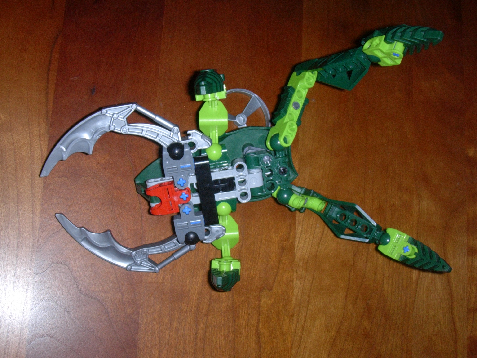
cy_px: 179
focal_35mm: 48
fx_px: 661
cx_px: 238
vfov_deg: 30.3
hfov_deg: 39.7
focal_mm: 7.3
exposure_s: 1/64
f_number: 3
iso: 70
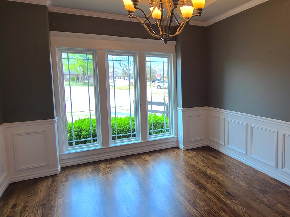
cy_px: 96
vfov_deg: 56.7
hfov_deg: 67.8
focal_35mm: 24
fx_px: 201
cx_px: 211
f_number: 2.2
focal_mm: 2.2
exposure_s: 1/120
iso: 80
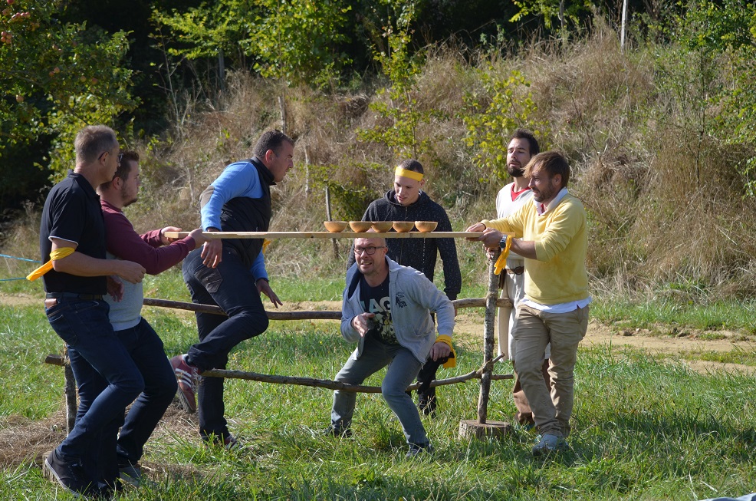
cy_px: 250
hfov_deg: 20.1
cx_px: 378
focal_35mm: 102
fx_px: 2137
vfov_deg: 13.4
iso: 100
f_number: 4.5
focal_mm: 68
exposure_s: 1/500
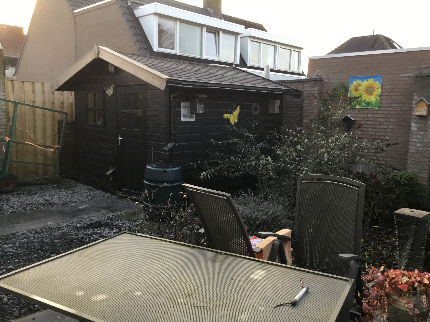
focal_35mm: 31
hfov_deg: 58.4
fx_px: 385
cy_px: 161
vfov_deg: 45.4
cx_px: 215
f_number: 2.4
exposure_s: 1/33
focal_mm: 3.3
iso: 25
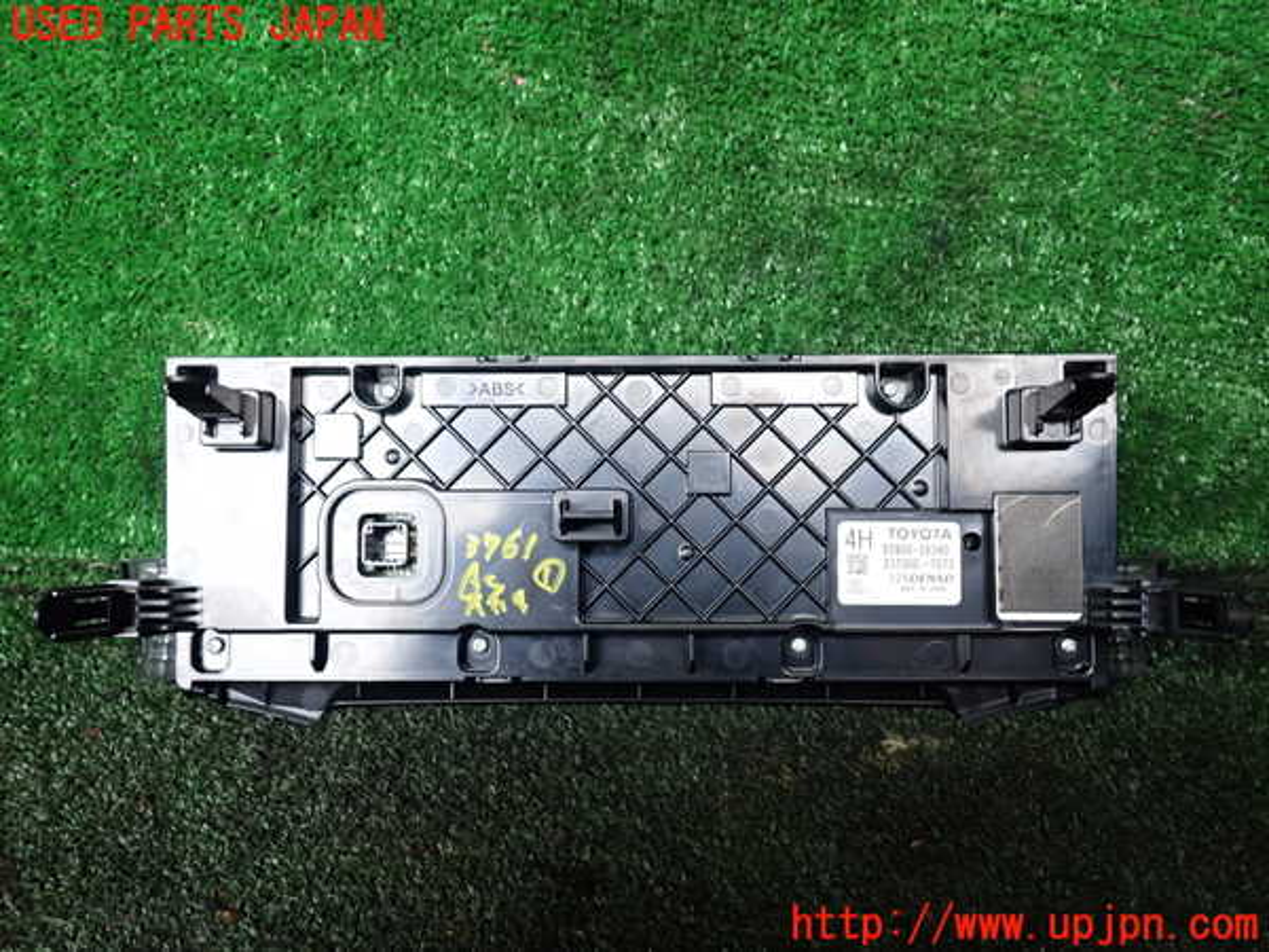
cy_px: 476
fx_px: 1100
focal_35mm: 30
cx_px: 634
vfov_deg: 46.8
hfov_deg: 60.0
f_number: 2.3
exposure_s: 1/30
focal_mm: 5.4
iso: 250
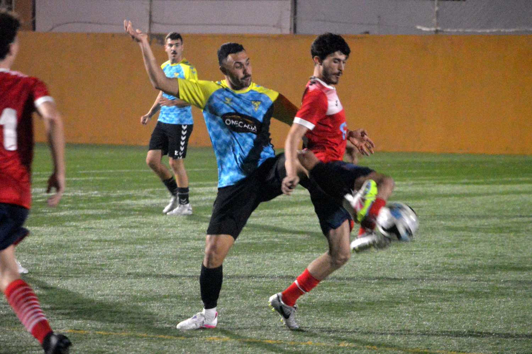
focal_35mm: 188
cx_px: 266
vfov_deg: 7.3
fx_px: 2770
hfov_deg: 11.0
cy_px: 177
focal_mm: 125
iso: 6400
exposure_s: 1/200
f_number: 4.8
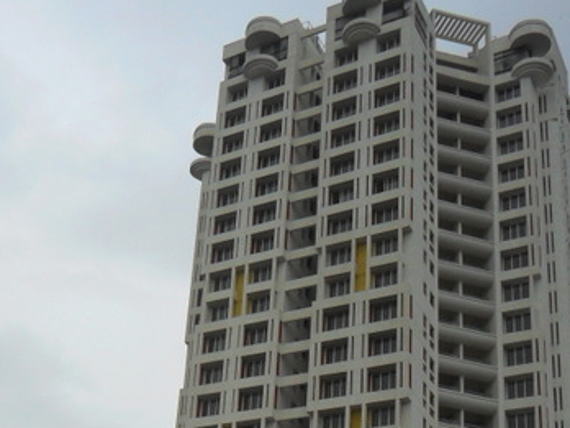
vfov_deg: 22.7
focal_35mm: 62
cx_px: 85
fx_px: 1021
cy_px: 436
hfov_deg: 30.2
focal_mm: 4.9
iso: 100
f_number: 3.5
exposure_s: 1/1000
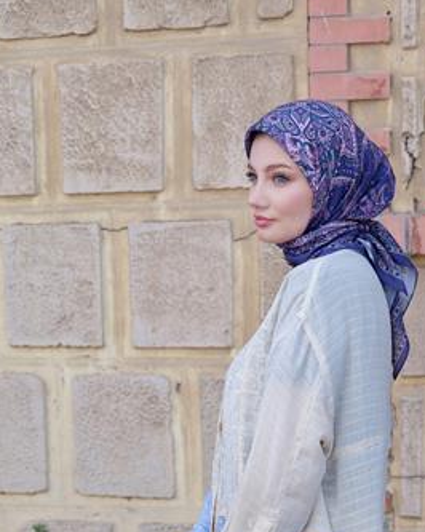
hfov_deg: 17.8
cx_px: 307
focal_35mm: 86
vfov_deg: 22.0
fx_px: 1353
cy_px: 413
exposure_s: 1/300
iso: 320
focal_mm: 70
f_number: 6.4
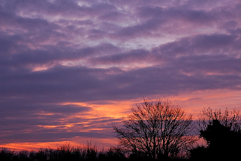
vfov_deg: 18.2
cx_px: 120
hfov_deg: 27.0
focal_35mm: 75
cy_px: 80
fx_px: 503
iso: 400
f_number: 7.1
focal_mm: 50
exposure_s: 1/30
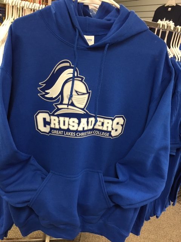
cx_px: 90
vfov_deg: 61.7
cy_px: 121
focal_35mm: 29
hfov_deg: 48.2
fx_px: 202
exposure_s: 1/30
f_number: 2.2
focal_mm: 4.15
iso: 160
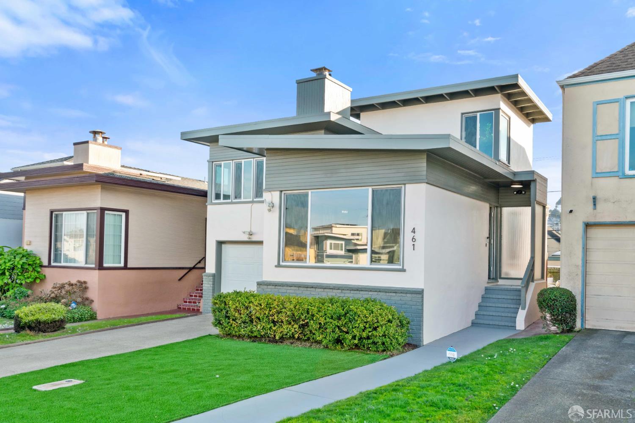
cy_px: 212
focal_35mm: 30
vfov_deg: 43.6
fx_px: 529
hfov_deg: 61.9
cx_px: 318
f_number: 16
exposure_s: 1/40
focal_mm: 30
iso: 400
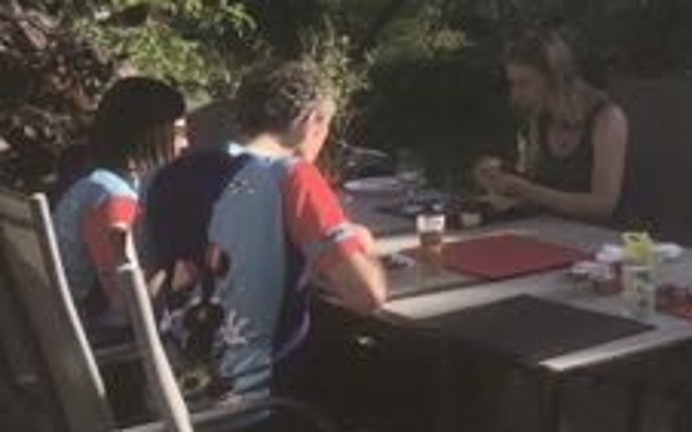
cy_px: 46
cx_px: 955
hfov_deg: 21.7
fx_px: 1583
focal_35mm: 84
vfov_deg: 15.4
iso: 20
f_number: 1.8
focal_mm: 3.99
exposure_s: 1/774
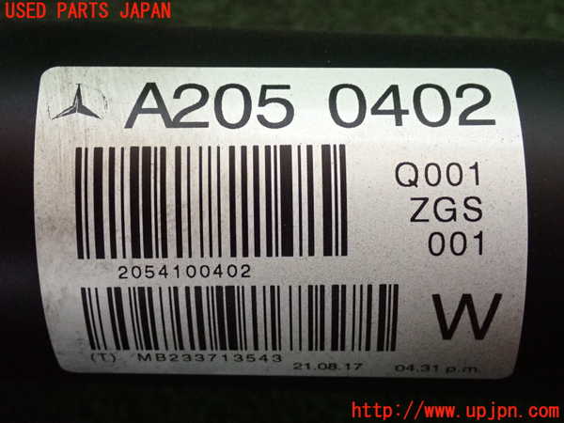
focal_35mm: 58
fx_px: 945
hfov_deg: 33.2
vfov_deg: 25.2
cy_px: 212
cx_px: 282
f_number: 3.5
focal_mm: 10.35
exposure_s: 1/125
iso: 1250
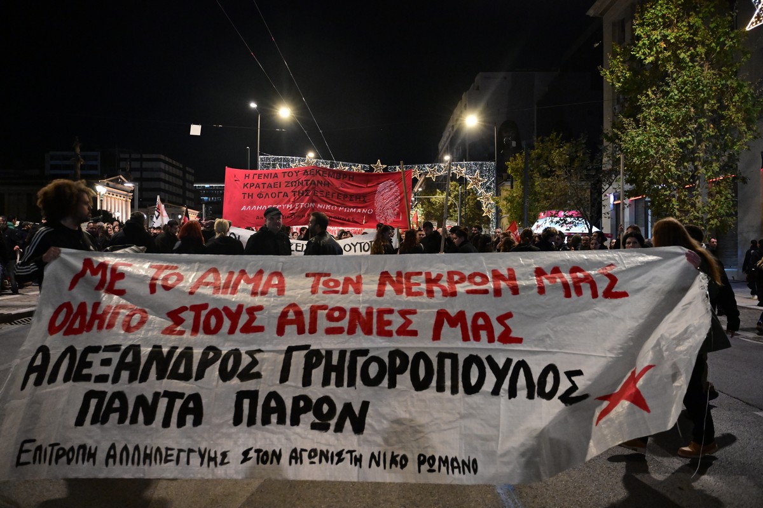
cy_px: 254
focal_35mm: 28
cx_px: 382
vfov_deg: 46.4
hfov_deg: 65.5
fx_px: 593
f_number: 2.8
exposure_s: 1/250
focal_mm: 28
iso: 8000
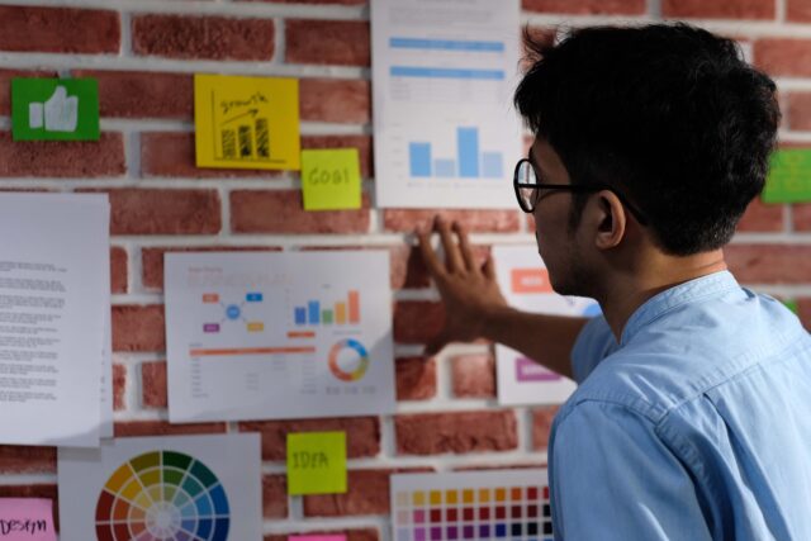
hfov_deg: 24.2
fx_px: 1893
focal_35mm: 84
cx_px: 406
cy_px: 270
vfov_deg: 16.3
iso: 500
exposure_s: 1/85
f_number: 2.8
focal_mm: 56
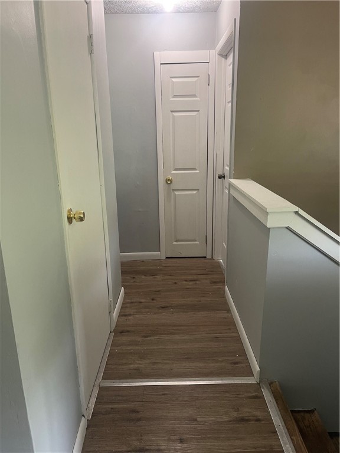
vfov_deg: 69.4
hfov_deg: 54.9
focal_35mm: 25
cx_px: 170
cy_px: 226
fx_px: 327
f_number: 1.6
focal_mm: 5.1
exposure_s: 1/60
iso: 200
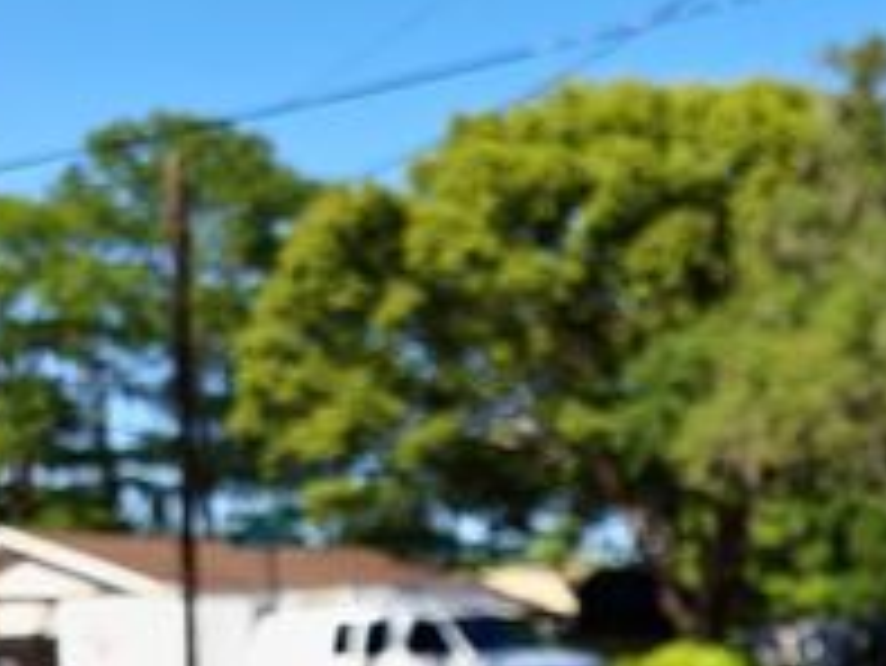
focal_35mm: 61
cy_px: 722
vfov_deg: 22.7
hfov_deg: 27.8
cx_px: 1057
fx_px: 1562
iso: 16
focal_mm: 6.7
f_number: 1.8
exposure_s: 1/468
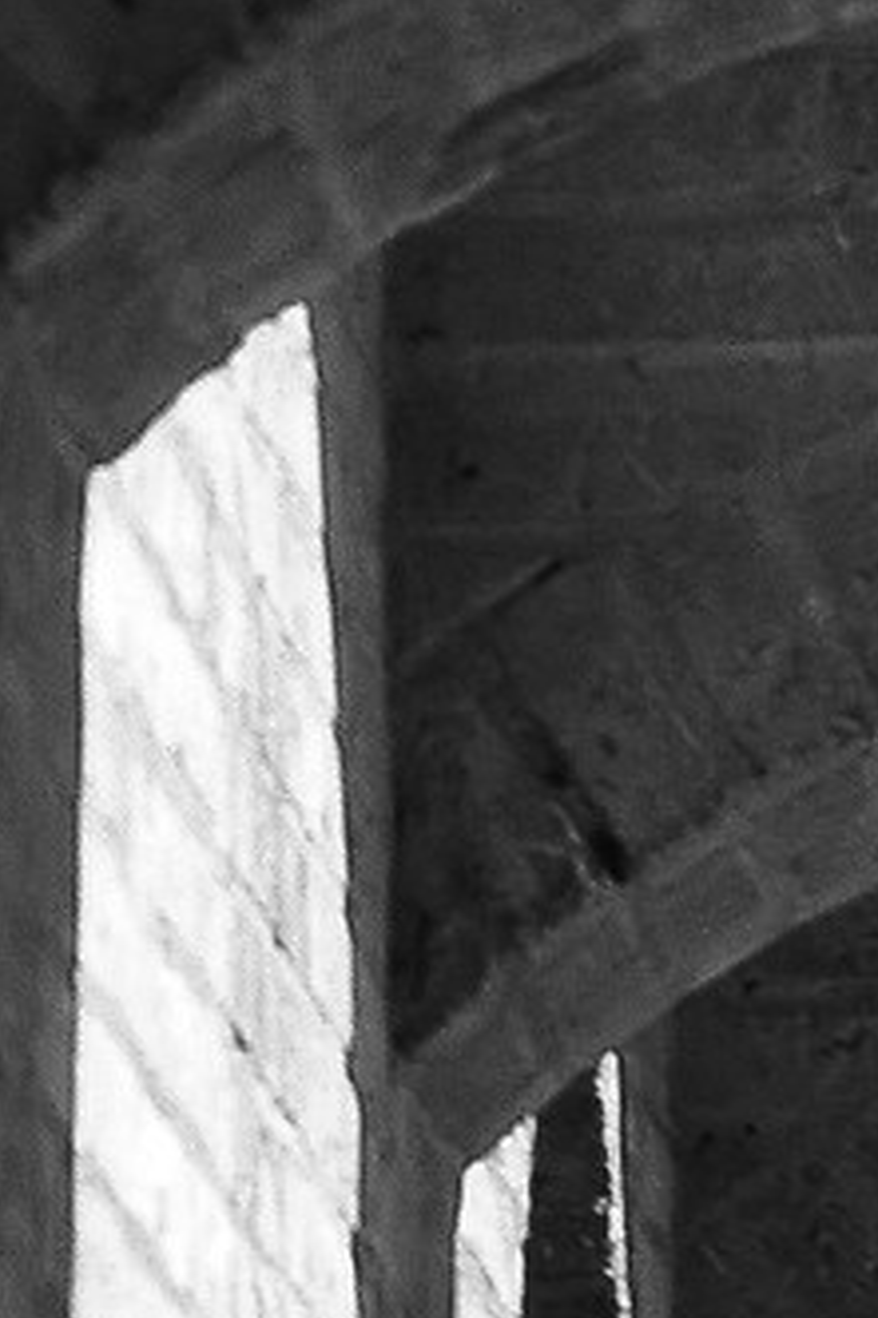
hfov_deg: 2.2
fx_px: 22520
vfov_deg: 3.3
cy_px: 2489
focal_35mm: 615
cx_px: 1549
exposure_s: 1/100
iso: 100
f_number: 13
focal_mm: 85
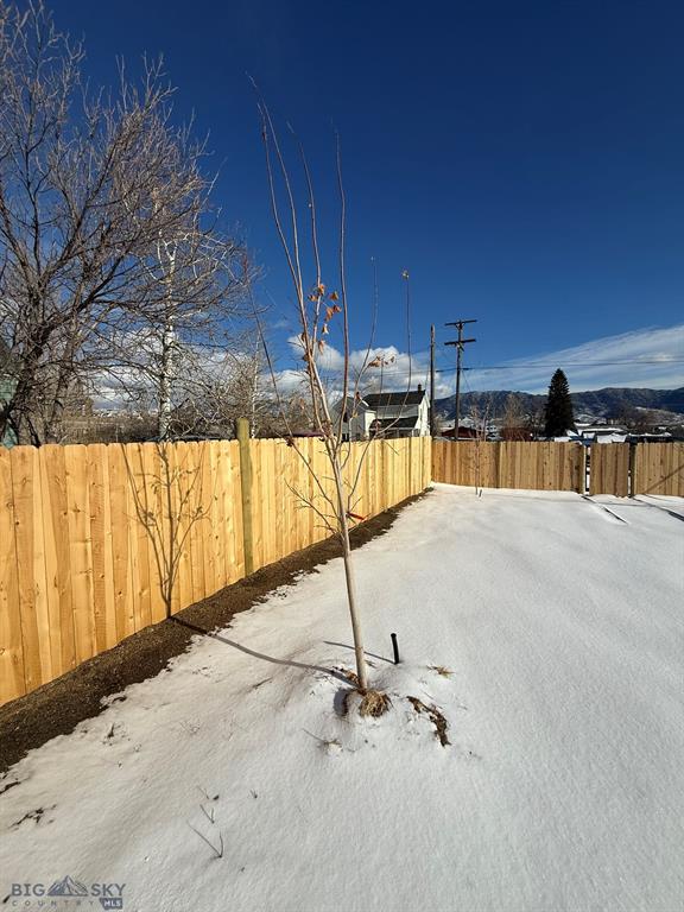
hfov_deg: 85.7
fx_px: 369
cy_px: 456
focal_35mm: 14
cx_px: 342
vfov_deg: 102.1
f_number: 2.2
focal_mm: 2.22
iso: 50
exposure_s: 1/6173
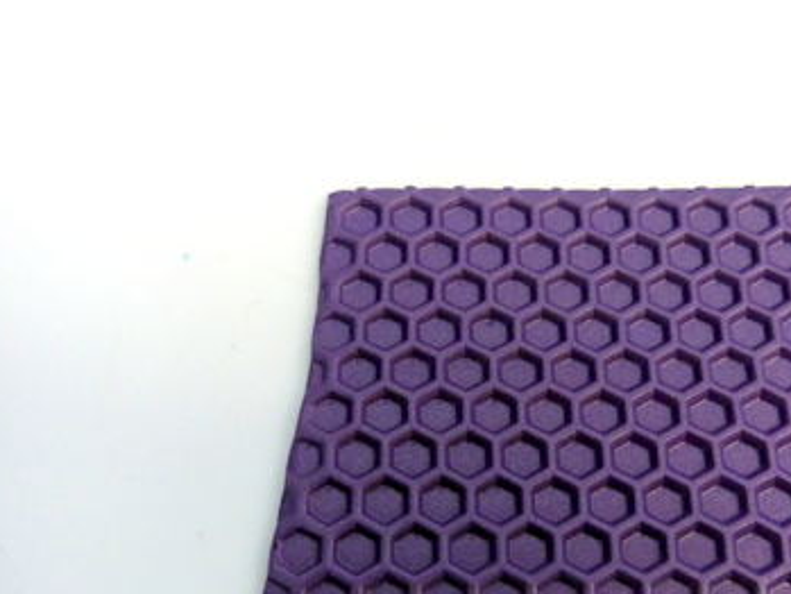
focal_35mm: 43
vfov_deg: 33.2
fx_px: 983
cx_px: 512
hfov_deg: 43.4
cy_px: 415
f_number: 2.8
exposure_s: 1/60
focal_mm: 4.5
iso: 200
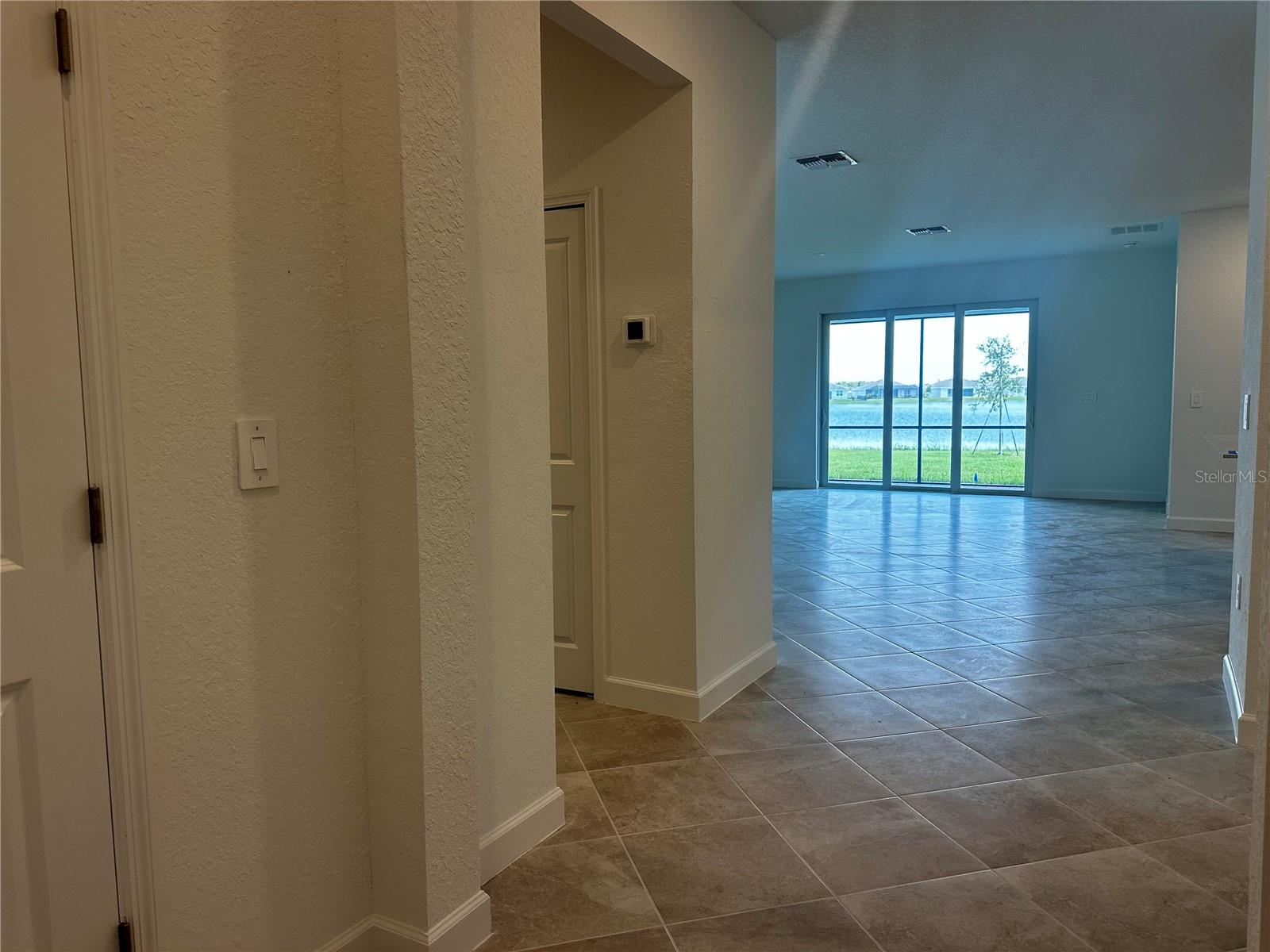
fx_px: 881
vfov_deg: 56.8
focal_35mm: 24
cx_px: 635
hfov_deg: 71.6
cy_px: 476
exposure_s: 1/161
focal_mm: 6.86
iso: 100
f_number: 1.78
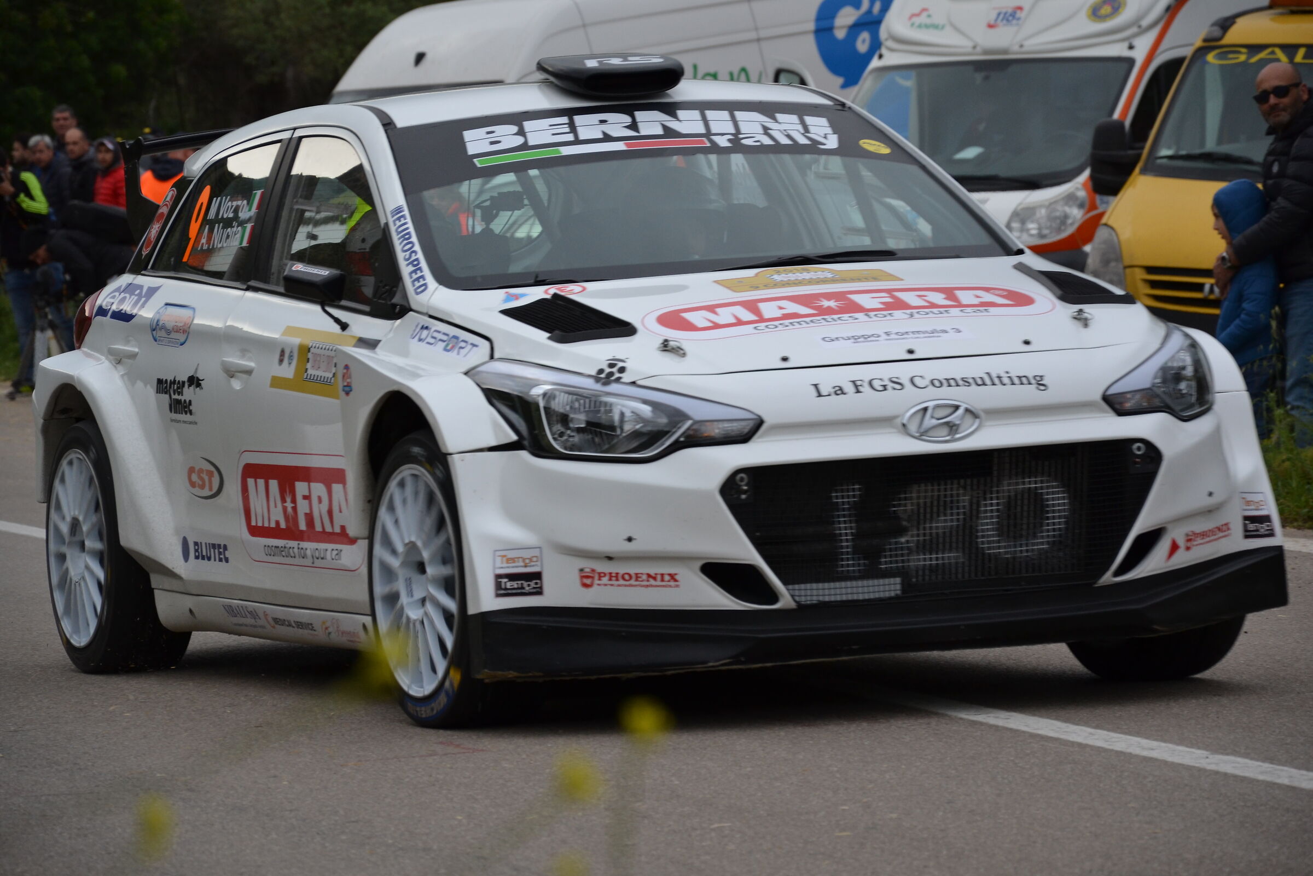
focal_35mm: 158
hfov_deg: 13.0
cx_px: 656
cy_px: 438
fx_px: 5744
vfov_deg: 8.7
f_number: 5.6
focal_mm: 105
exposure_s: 1/800
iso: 400
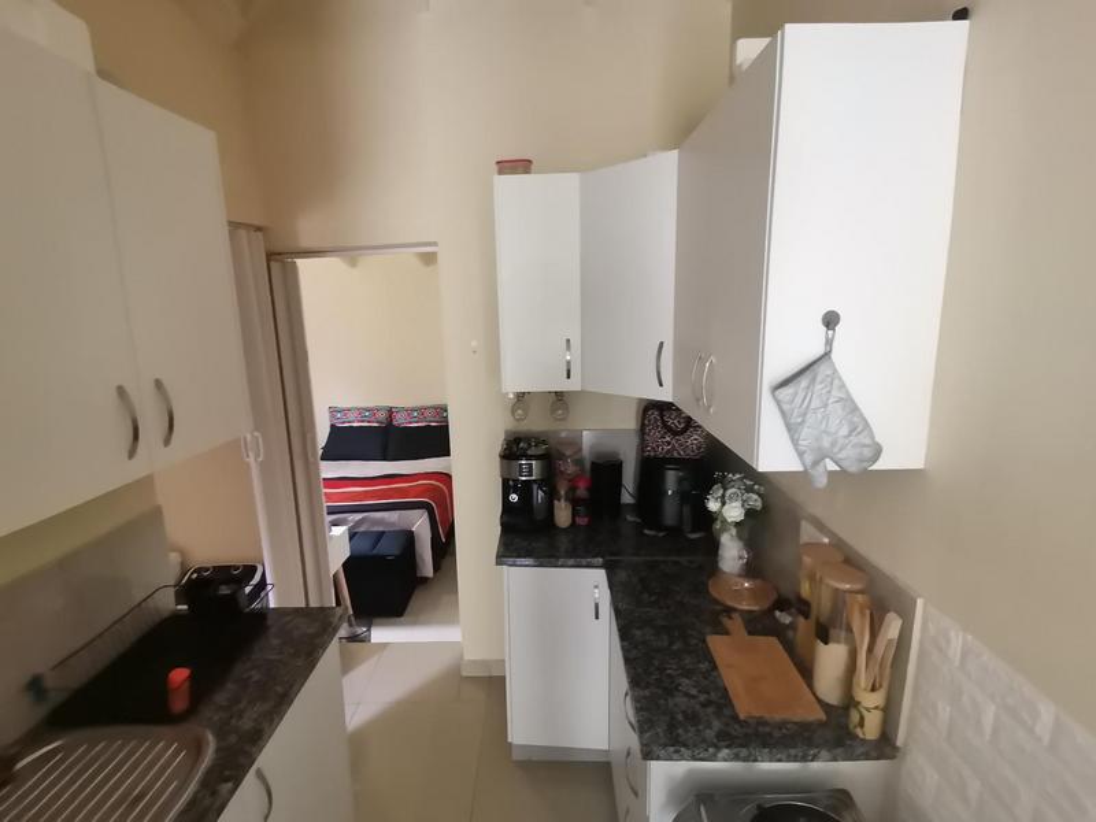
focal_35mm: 17
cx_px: 548
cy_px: 411
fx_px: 538
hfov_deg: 91.0
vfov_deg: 74.7
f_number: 2.4
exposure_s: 1/20
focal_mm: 1.78
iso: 400
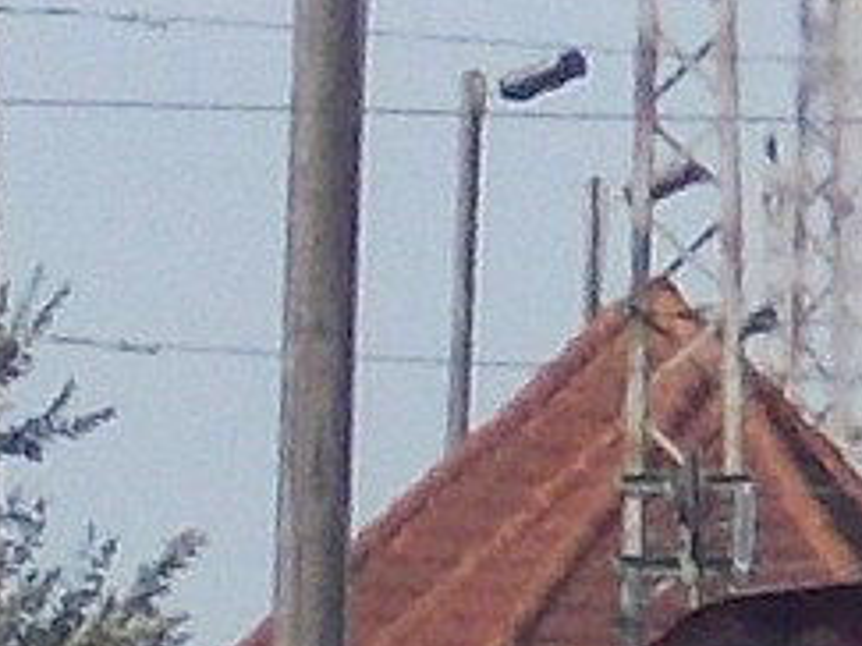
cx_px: 1798
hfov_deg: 3.6
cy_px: 1292
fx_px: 13639
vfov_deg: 2.7
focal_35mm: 548
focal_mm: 23
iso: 80
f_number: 6.5
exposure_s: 1/200
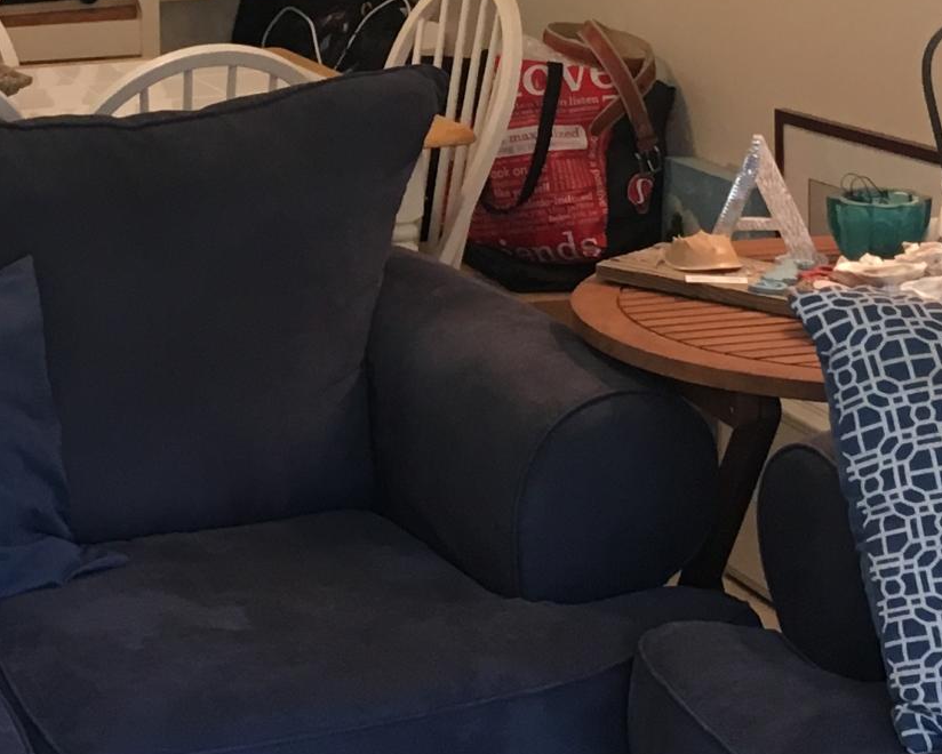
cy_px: 27
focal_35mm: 103
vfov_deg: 14.7
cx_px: 30
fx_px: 2873
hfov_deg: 18.2
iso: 80
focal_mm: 4.15
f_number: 2.2
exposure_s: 1/30
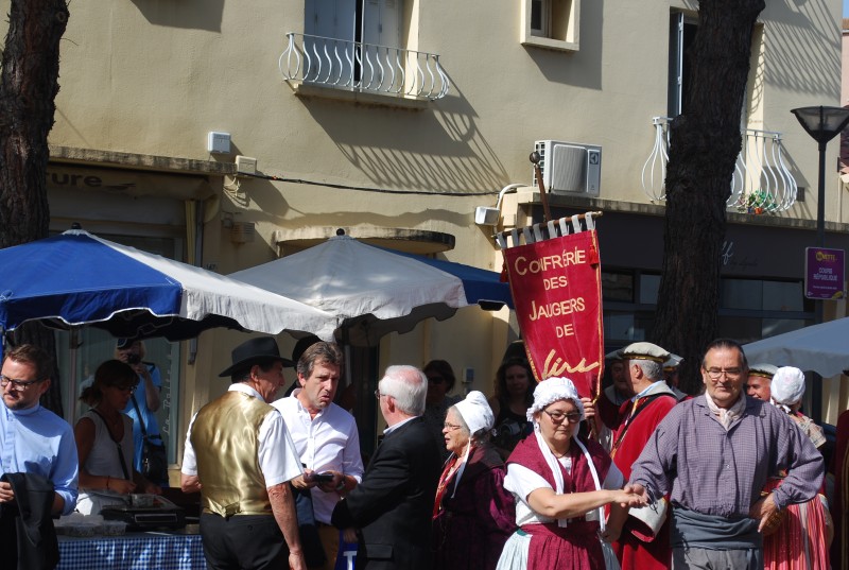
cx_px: 424
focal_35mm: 82
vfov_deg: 16.6
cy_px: 285
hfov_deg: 24.6
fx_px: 1950
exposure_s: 1/250
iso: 100
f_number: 8
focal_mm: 55
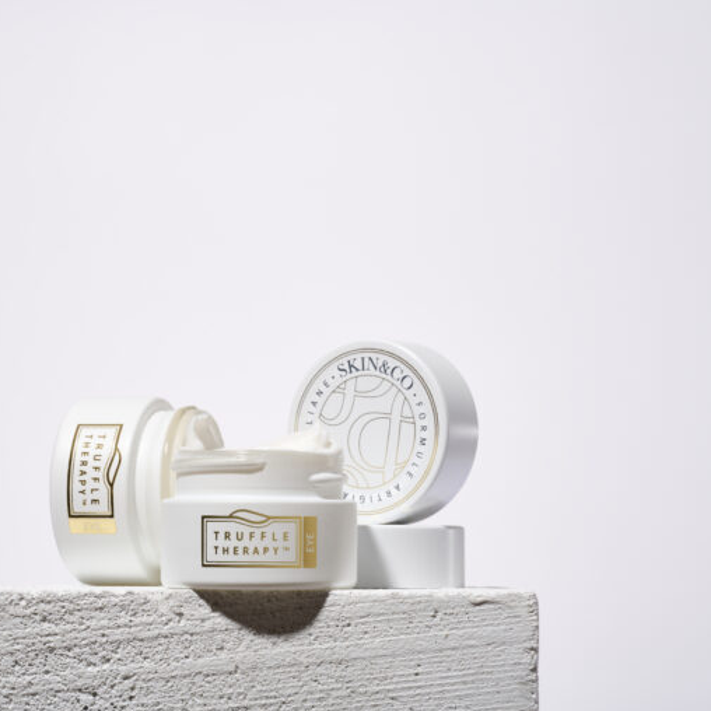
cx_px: 259
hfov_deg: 12.9
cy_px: 357
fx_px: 3137
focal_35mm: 135
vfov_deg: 12.9
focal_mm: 105
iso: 64
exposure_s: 1/160
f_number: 29
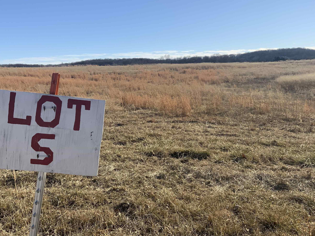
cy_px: 105
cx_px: 153
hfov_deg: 54.0
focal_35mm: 34
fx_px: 309
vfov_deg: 41.7
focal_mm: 3
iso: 16
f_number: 1.8
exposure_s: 1/2320
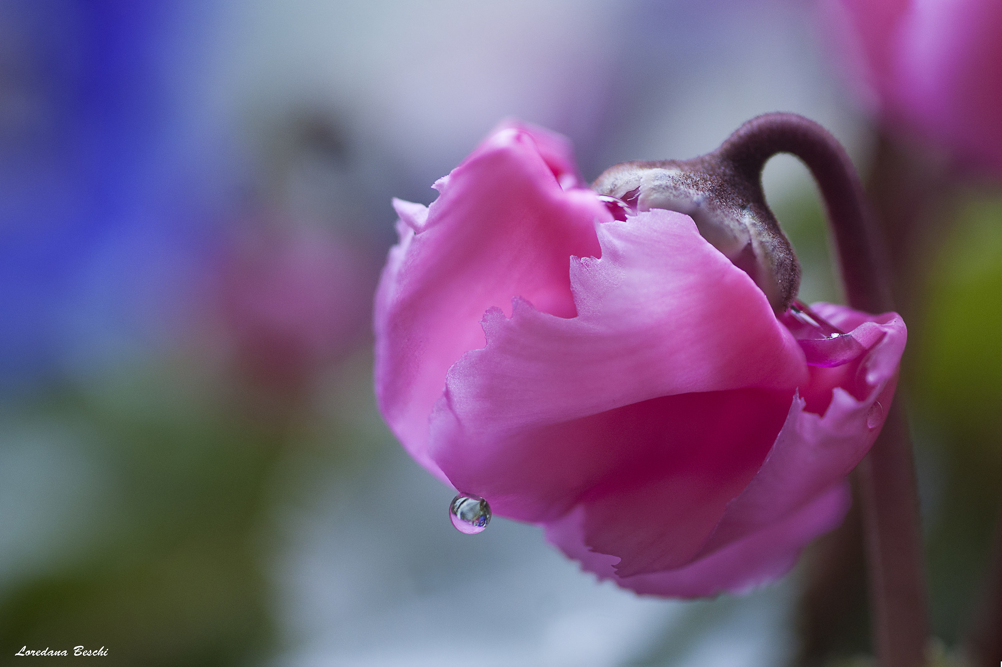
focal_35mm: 158
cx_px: 501
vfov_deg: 8.7
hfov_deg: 13.0
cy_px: 334
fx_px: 4382
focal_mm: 105
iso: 400
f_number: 5.6
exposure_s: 1/160
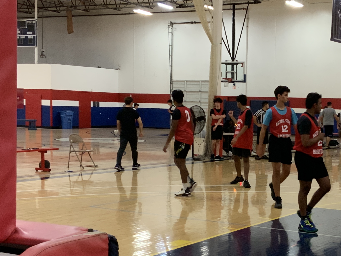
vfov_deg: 21.2
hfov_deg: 27.5
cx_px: 279
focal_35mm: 69
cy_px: 165
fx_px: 680
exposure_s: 1/60
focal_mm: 3
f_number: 1.8
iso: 125
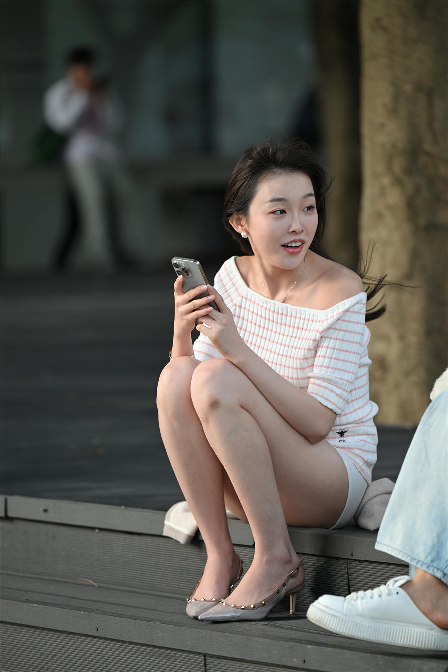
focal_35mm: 200
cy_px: 336
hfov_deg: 6.9
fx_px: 3733
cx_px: 224
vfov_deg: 10.3
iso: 360
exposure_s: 1/320
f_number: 3.5
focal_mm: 200
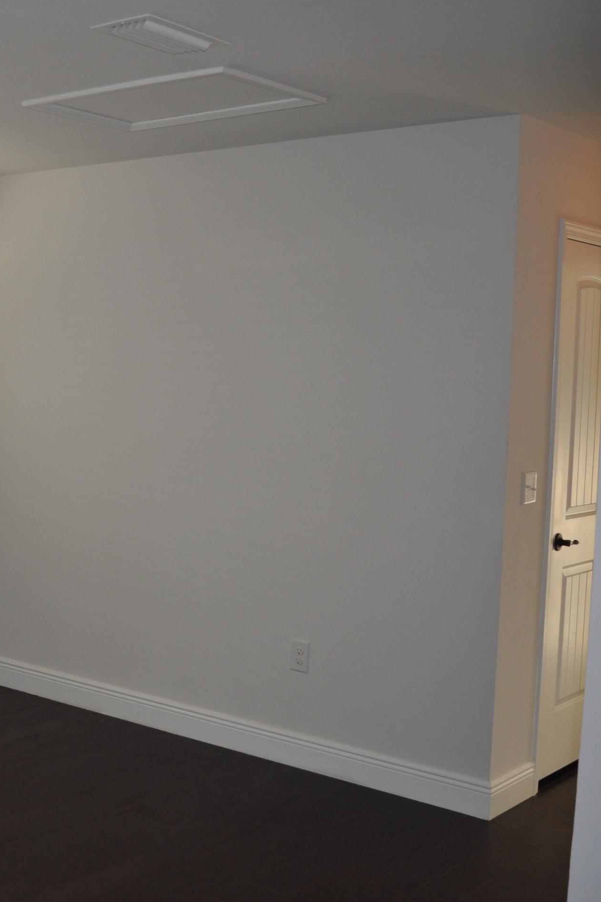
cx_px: -8
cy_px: 440
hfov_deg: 24.7
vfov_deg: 38.2
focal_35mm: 52
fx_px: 1302
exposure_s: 1/200
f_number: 3.8
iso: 400
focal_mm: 22
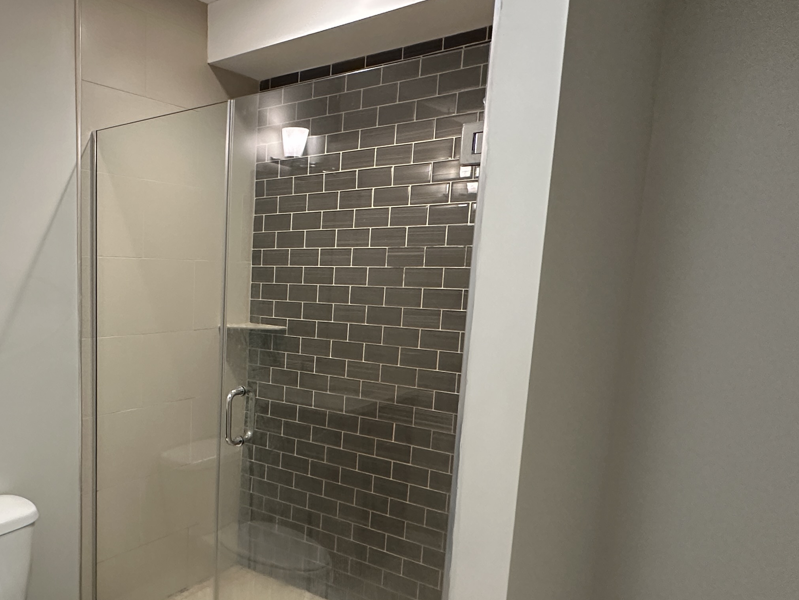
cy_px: 367
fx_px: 646
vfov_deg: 49.4
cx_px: 170
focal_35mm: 28
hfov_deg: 59.0
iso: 320
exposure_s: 1/59
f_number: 2.2
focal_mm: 2.22
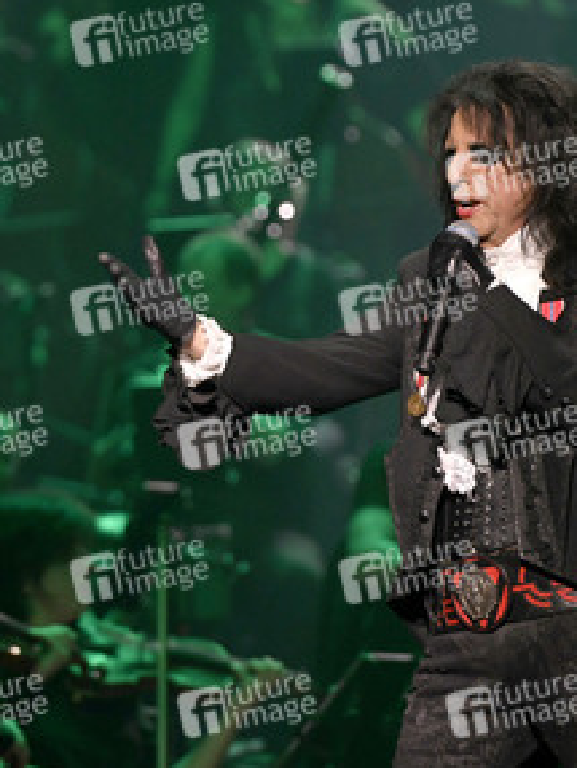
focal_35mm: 303
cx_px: 176
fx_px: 6724
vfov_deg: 6.5
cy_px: 371
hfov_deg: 4.9
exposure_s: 1/640
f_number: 4
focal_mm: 200
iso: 1600
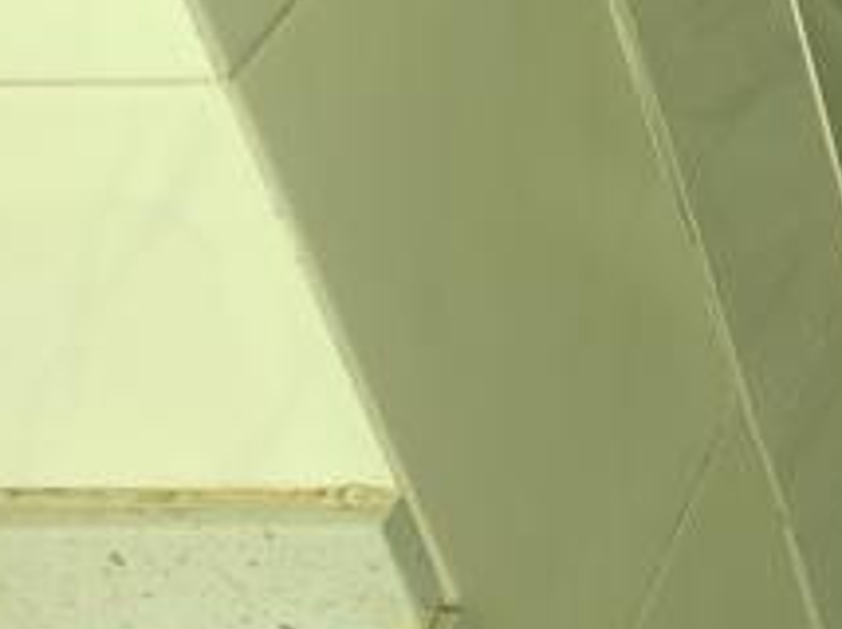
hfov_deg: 18.0
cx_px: 1523
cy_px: -47
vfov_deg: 16.7
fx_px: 2090
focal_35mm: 86
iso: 1250
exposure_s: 1/60
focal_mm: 5.52
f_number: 1.9
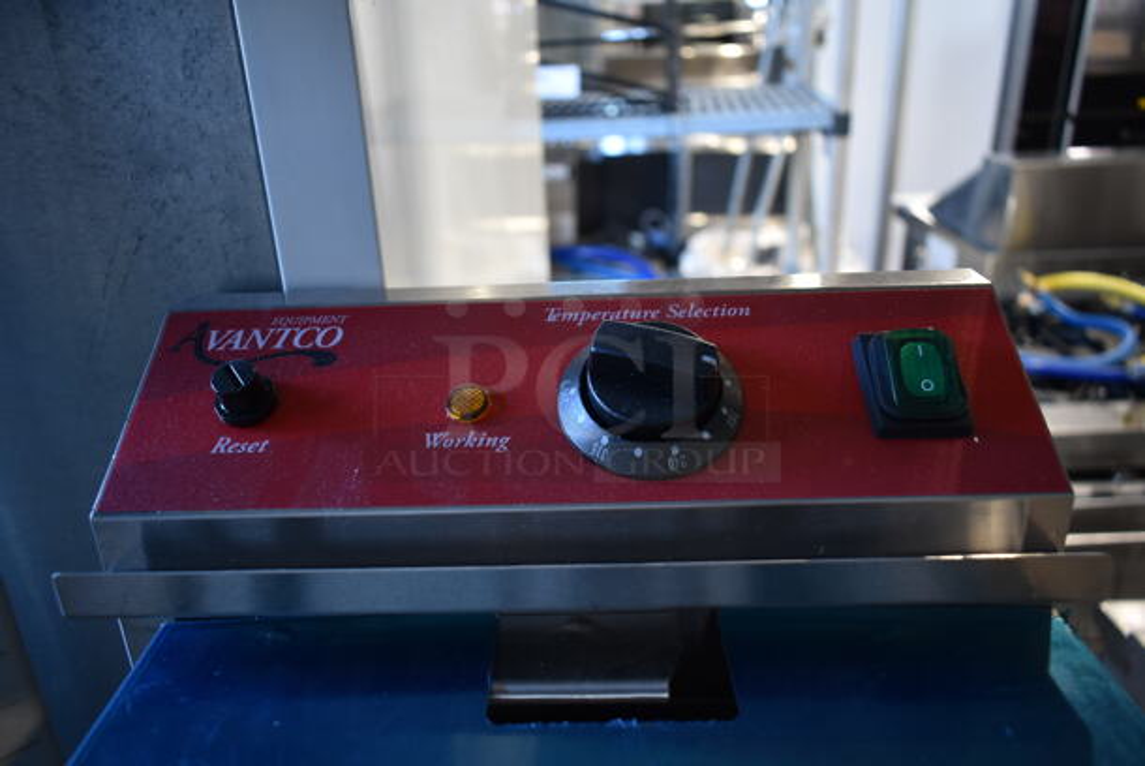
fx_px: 860
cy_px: 383
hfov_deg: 67.3
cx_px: 572
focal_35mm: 27
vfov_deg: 48.0
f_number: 3.5
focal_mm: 18
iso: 500
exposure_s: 1/30
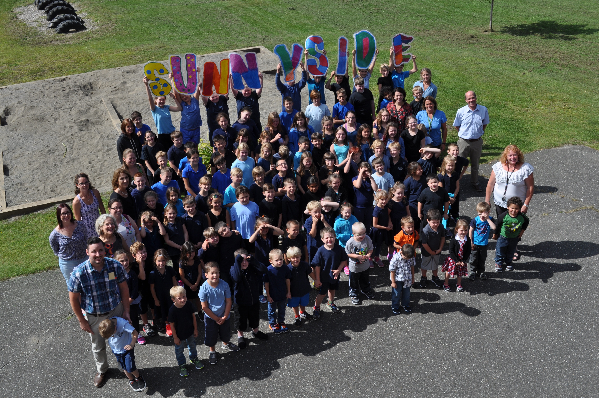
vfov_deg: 34.1
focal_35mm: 39
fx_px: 648
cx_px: 300
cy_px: 199
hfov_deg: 49.6
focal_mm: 26
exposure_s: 1/320
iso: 200
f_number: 9
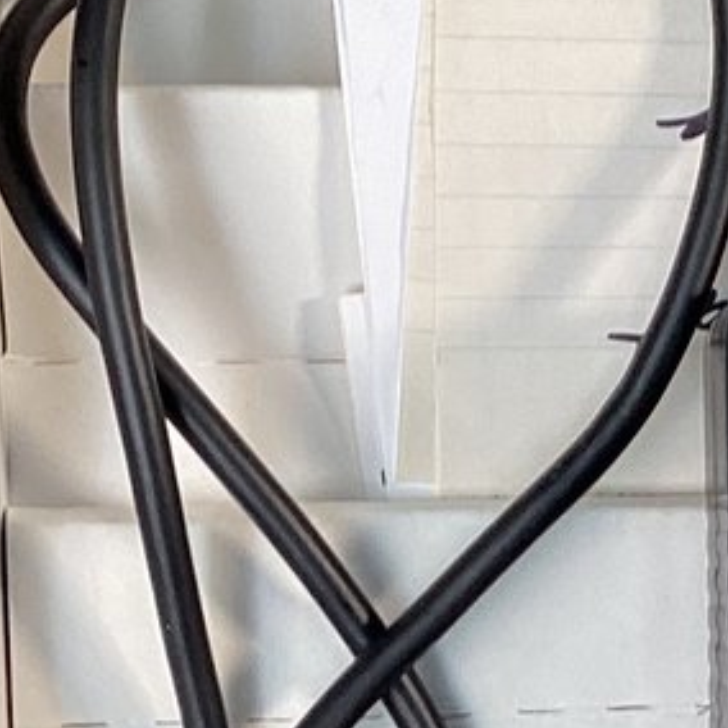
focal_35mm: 146
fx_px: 3474
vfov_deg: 11.9
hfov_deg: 11.8
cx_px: 770
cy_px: 675
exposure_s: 1/60
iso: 50
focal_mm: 3.3
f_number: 2.4
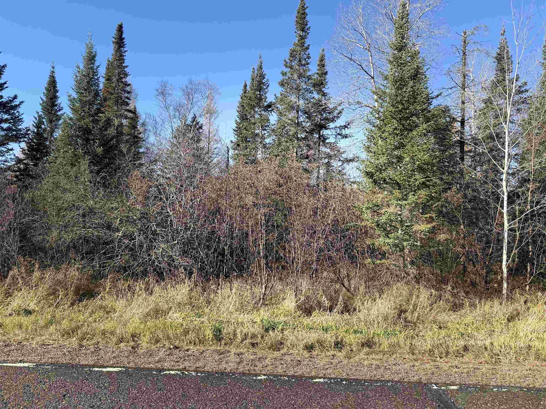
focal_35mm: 24
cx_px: 273
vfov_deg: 56.8
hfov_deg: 71.6
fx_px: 379
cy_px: 204
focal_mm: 6.76
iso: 80
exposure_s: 1/2053
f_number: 1.78
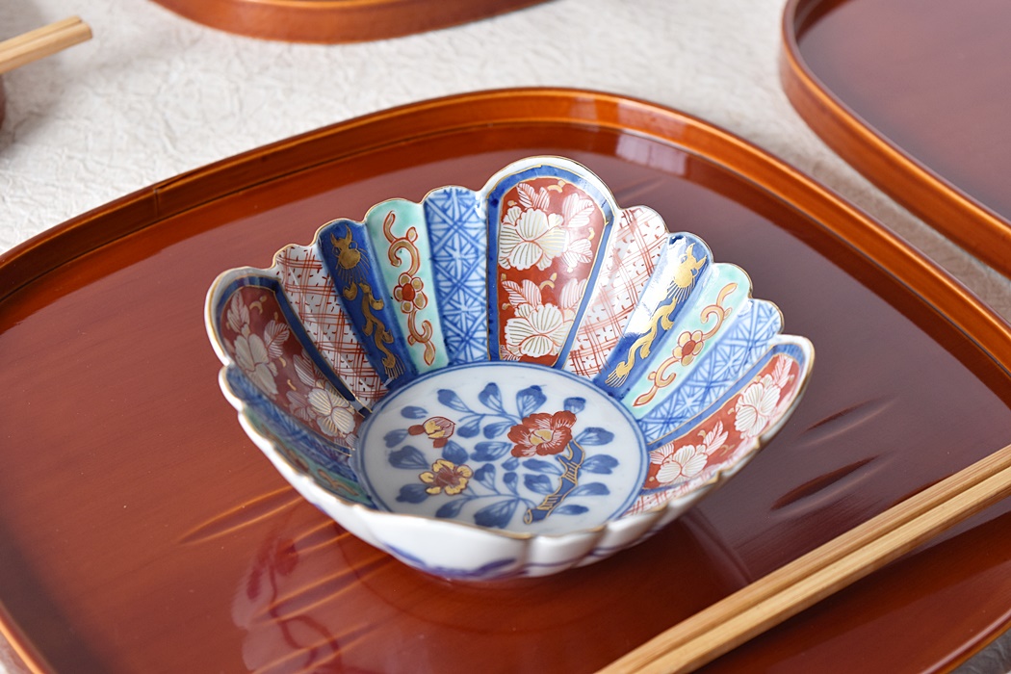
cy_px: 337
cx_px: 506
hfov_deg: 26.0
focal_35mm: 78
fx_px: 2190
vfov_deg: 17.5
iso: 400
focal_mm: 52
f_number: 5.6
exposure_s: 1/15
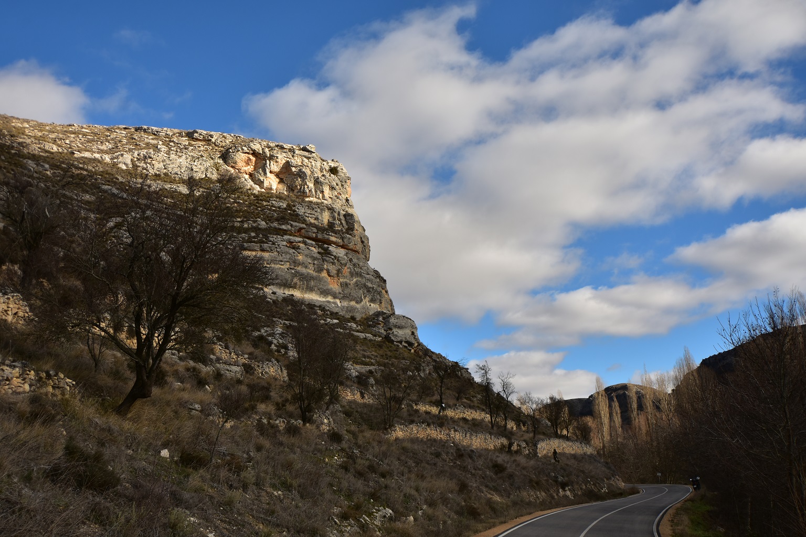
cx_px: 403
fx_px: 806
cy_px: 268
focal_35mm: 36
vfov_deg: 36.9
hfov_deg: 53.1
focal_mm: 24
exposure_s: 1/400
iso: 100
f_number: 6.3
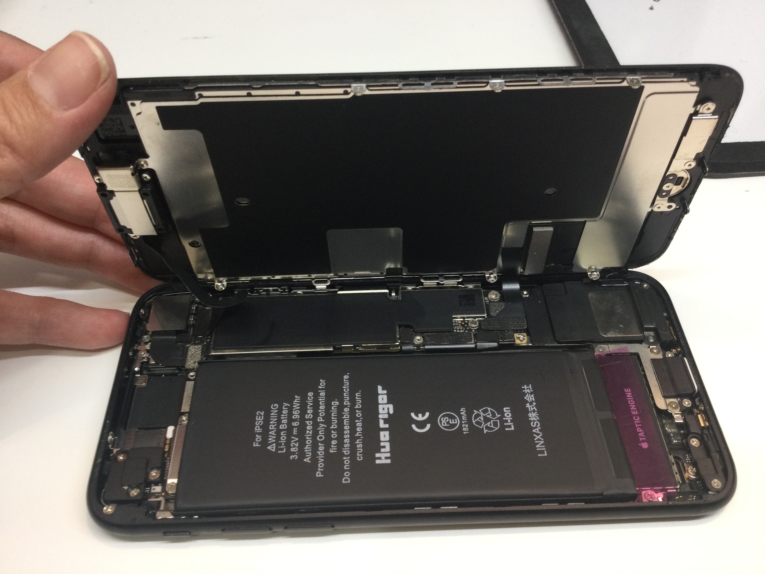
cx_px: 382
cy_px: 287
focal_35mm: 31
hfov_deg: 58.4
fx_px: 685
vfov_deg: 45.4
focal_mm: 3.3
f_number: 2.4
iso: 64
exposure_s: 1/33
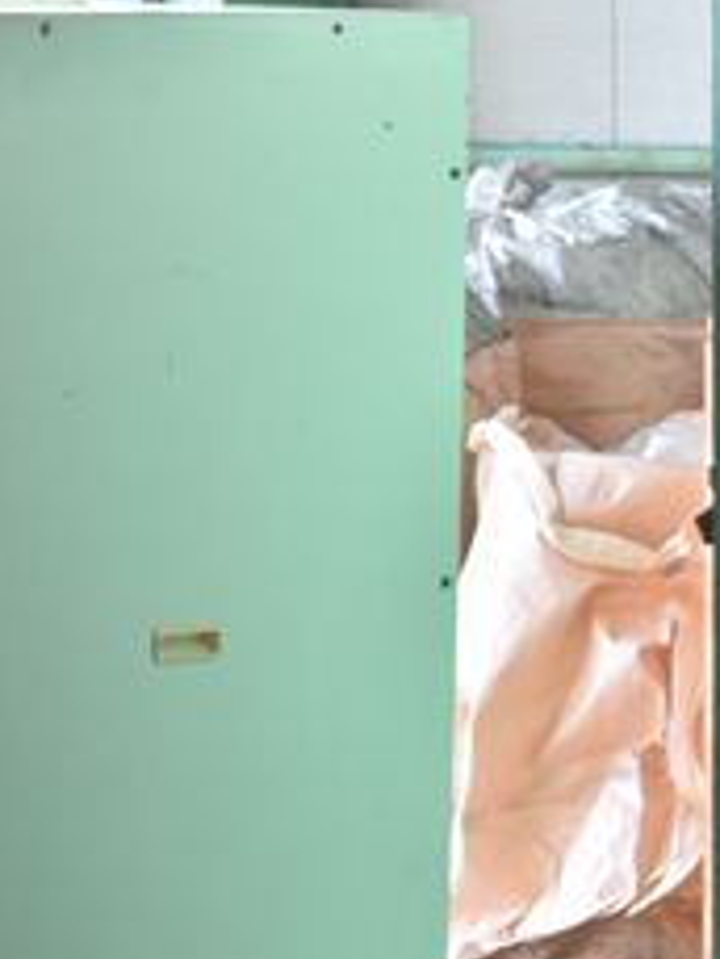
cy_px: 616
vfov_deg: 11.4
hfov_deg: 8.5
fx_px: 4795
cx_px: -63
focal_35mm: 173
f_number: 6.3
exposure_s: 1/80
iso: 1250
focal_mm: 55
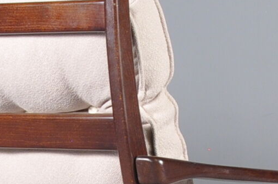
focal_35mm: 229
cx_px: 55
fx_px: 1766
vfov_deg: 5.9
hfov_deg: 9.0
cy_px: 258
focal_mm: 24
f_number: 8
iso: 400
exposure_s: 1/5
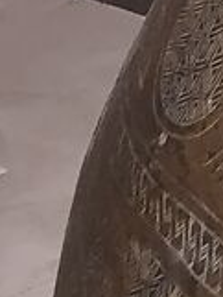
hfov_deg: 6.4
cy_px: -63
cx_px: 621
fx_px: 1853
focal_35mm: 216
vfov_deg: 9.0
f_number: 2.2
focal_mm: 4.15
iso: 80
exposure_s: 1/16
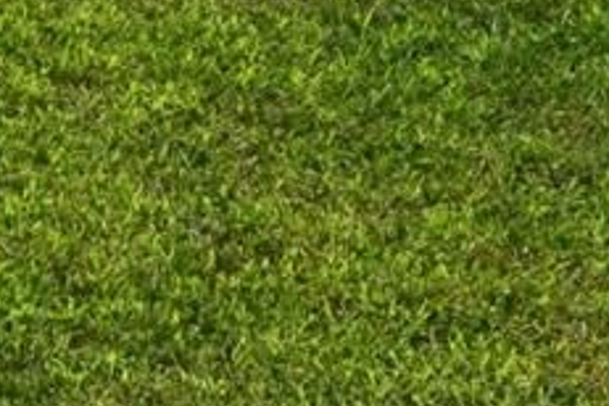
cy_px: -724
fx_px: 2960
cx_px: -1265
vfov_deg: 7.2
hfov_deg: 9.2
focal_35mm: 175
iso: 400
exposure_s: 1/500
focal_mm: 18
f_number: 11
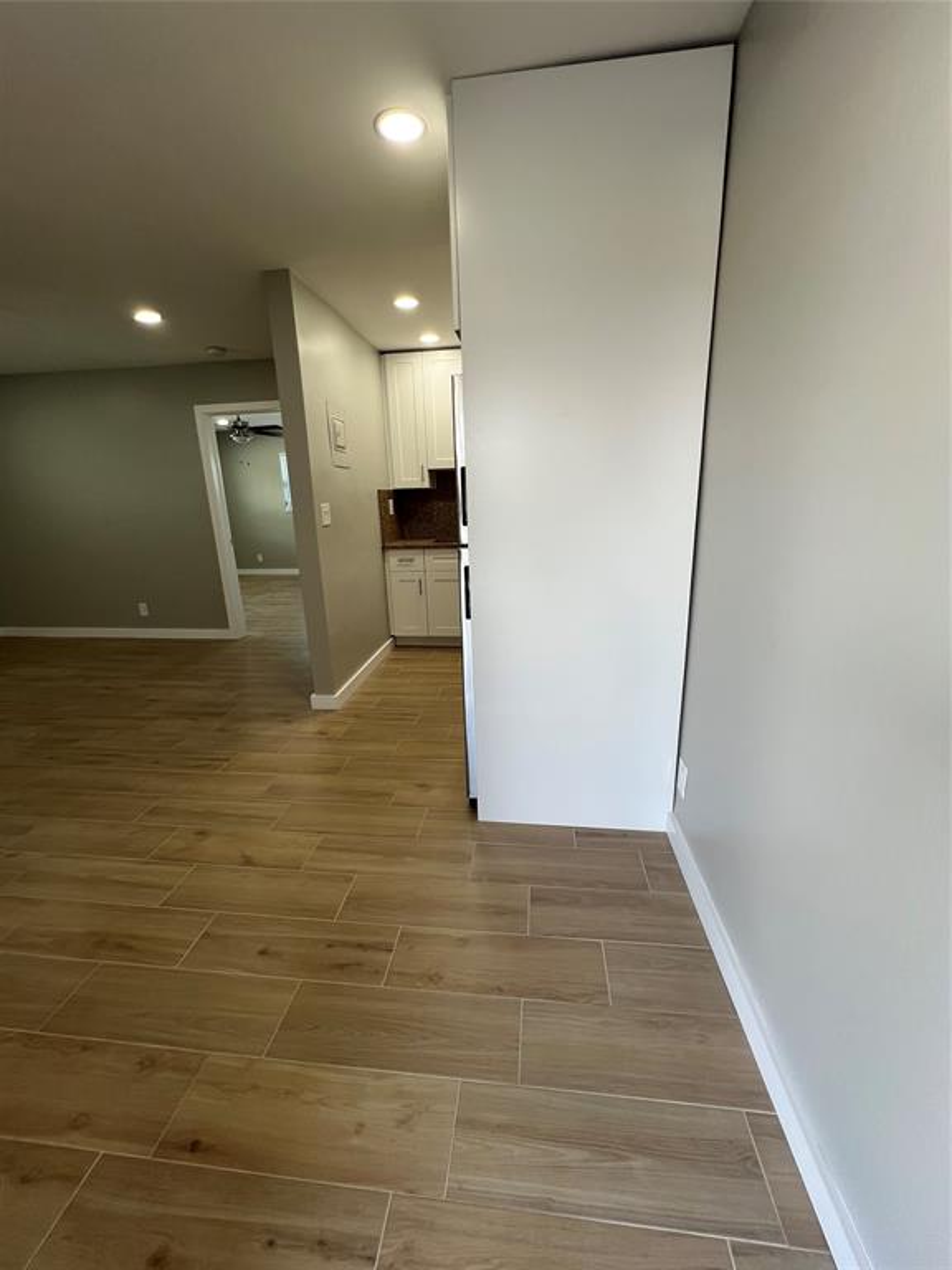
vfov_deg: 106.2
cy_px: 635
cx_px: 476
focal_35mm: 13
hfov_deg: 89.9
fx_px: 477
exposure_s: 1/120
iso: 50
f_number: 1.8
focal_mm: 1.57
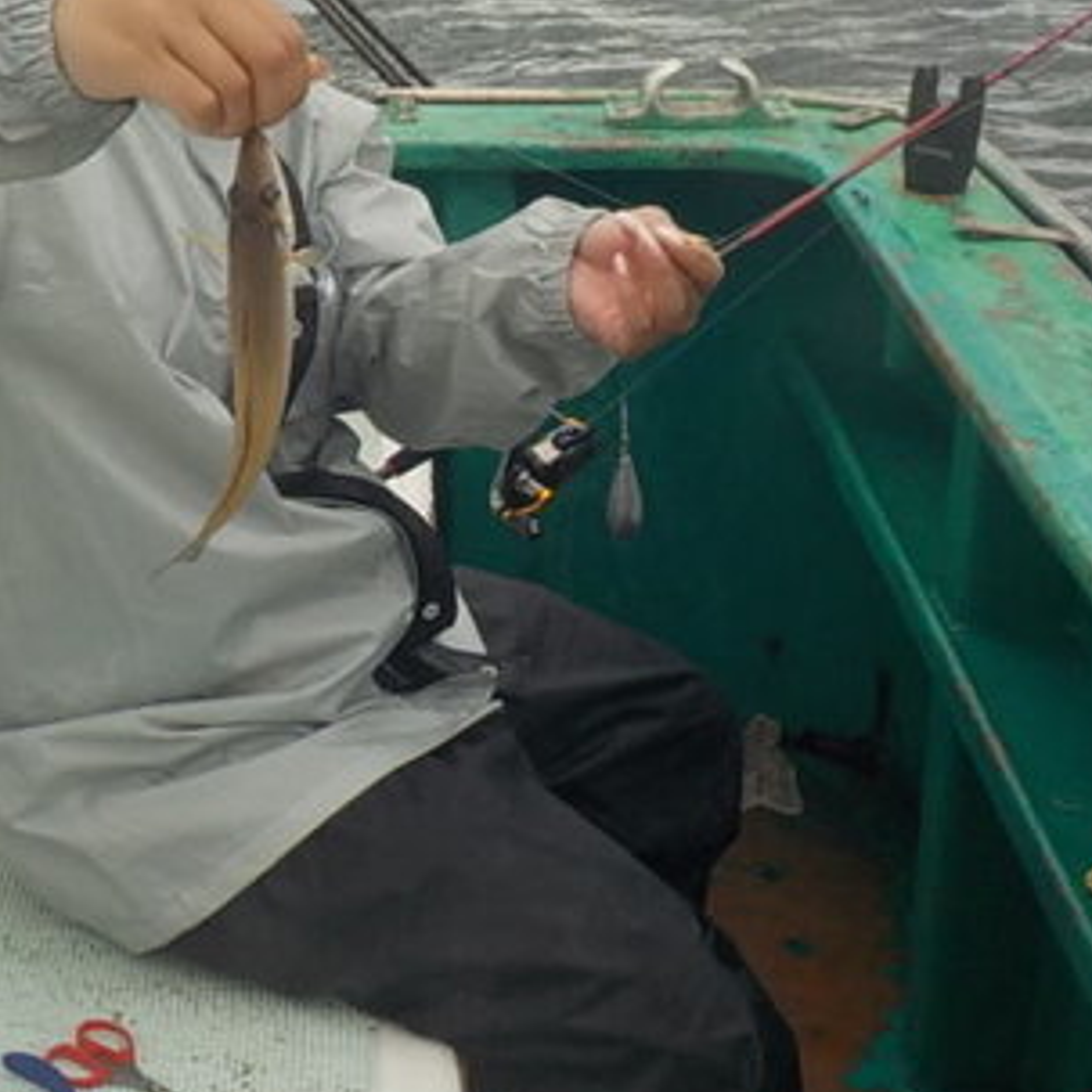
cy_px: 310
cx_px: 342
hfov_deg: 30.3
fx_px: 1999
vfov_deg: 30.2
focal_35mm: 56
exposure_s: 1/640
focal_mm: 4.1
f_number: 3.3
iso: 125
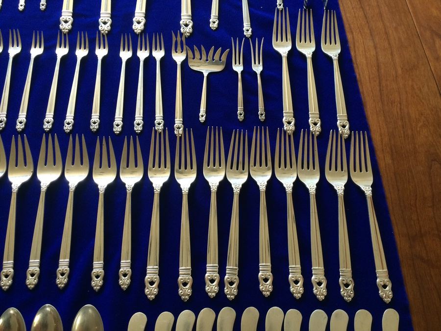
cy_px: 166
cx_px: 220
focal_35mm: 30
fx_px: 382
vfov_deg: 46.8
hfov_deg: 60.0
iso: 125
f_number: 2.2
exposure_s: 1/30
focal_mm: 4.12
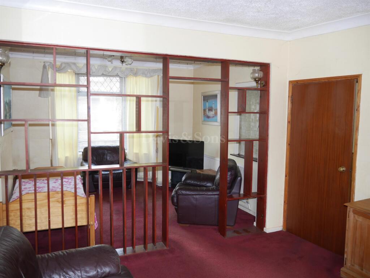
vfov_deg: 49.8
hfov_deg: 63.4
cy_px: 139
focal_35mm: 28
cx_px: 185
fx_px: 299
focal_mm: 14
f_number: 3.5
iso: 200
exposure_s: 1/60
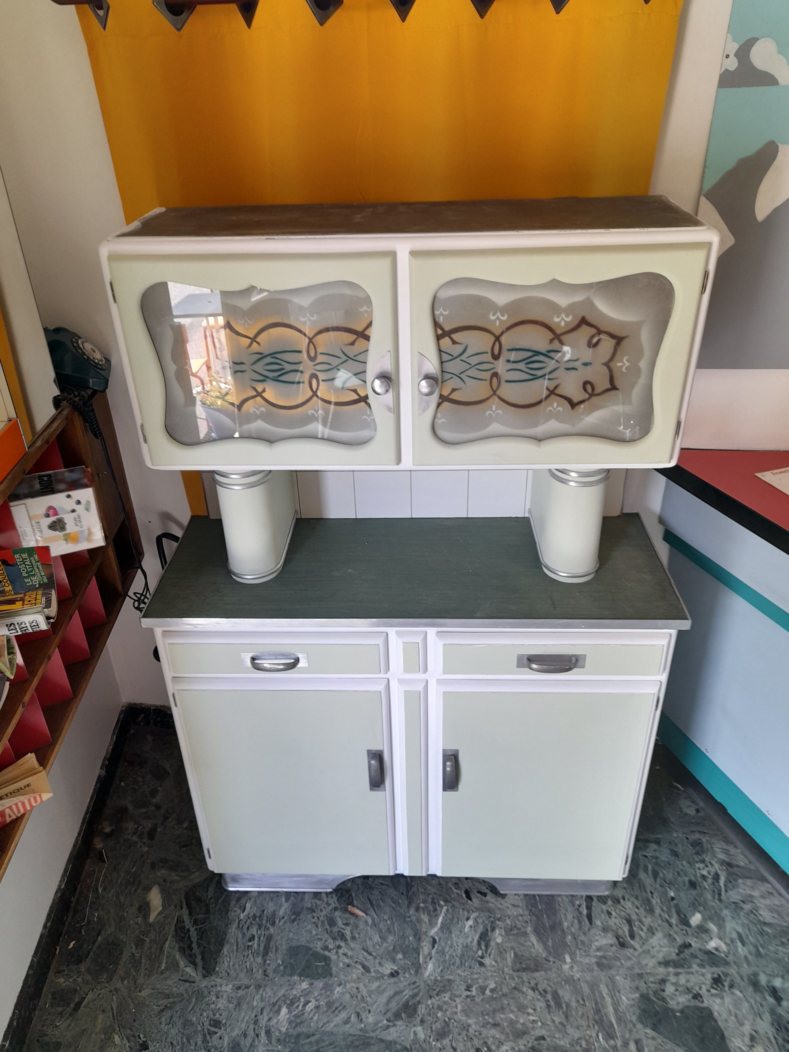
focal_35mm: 25
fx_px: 760
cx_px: 394
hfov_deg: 54.9
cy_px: 526
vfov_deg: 69.4
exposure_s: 1/60
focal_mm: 4.6
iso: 80
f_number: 2
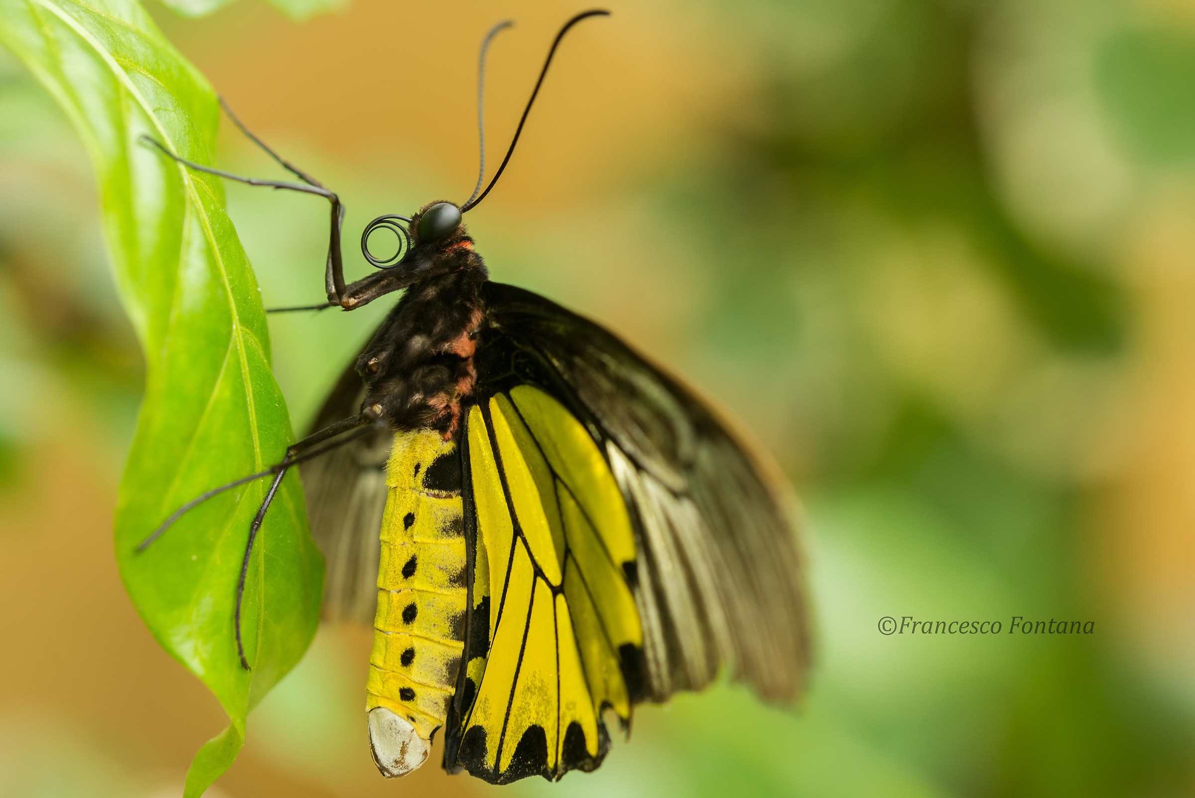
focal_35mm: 105
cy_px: 399
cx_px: 598
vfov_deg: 13.1
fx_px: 3486
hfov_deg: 19.4
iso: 560
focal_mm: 105
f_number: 7.1
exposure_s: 1/30
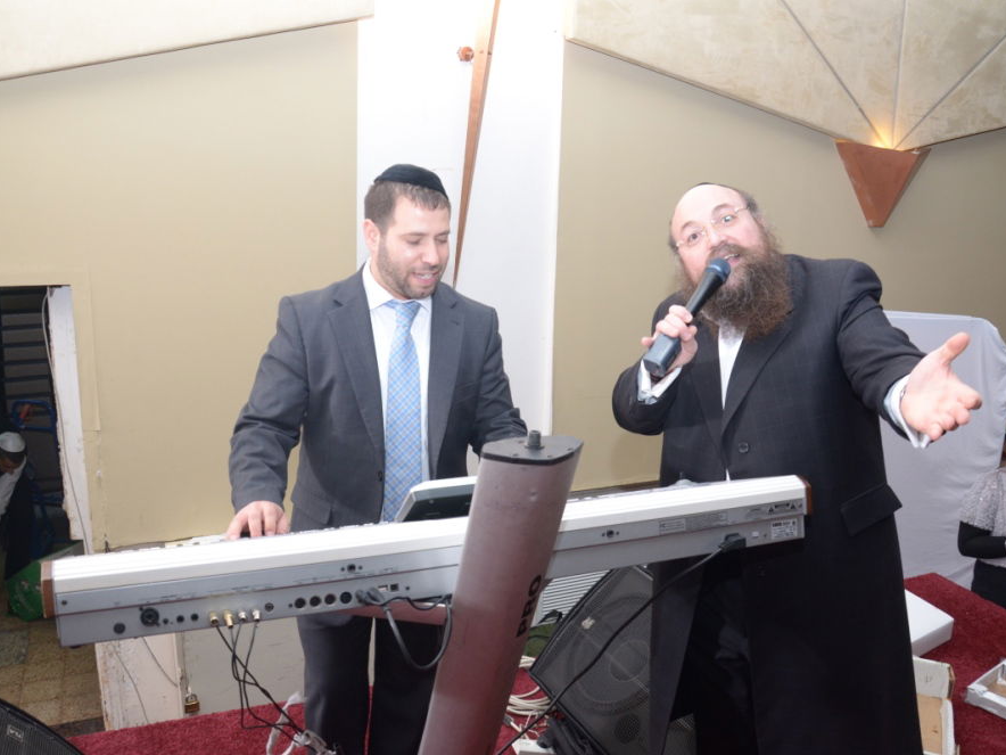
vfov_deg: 46.8
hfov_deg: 59.9
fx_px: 872
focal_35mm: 30
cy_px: 385
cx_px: 484
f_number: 5.6
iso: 800
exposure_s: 1/125
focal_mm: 18
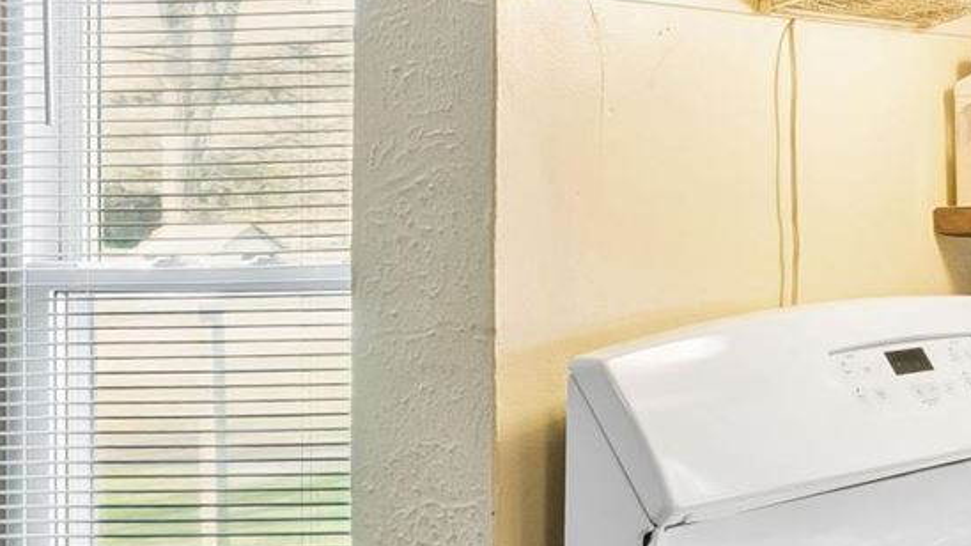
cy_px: 156
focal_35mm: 94
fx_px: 2420
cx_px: 2167
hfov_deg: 15.5
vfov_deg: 12.8
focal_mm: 16
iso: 400
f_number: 13
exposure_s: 1/2
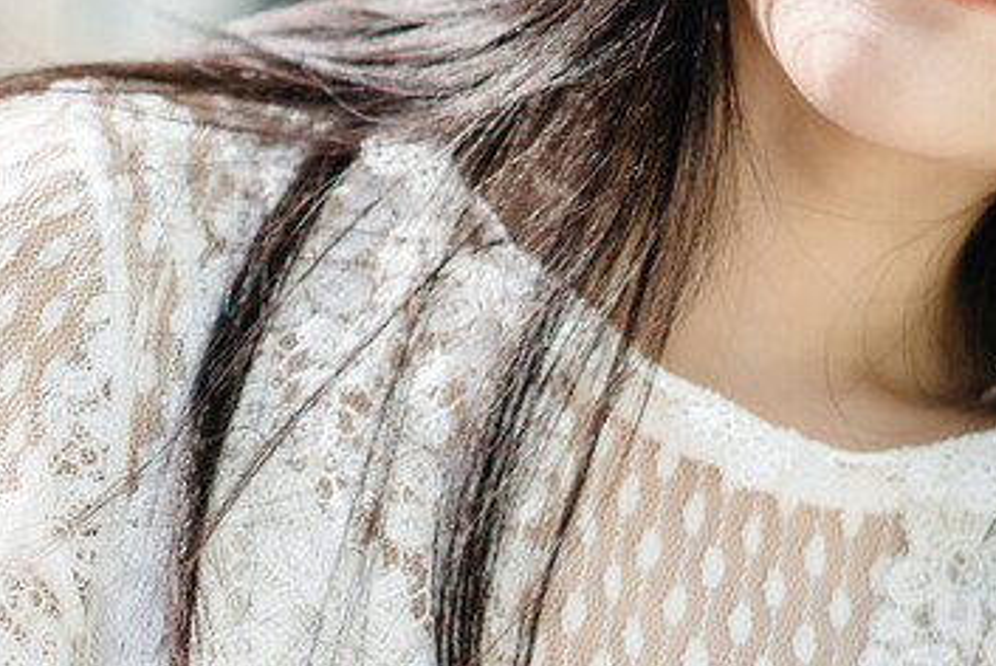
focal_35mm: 187
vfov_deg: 7.3
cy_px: 106
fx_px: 5178
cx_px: 601
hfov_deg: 11.0
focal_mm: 55
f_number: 1.8
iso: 100
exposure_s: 1/2000
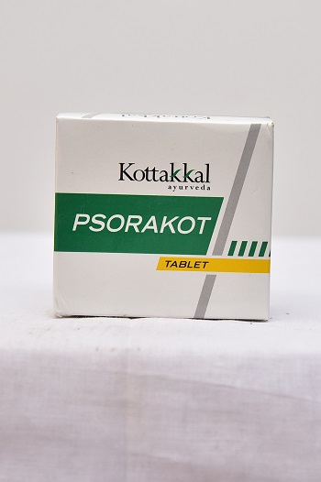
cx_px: 160
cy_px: 241
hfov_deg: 17.5
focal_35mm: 78
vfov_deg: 26.0
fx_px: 1045
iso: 1600
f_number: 4.5
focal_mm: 78
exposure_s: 1/125
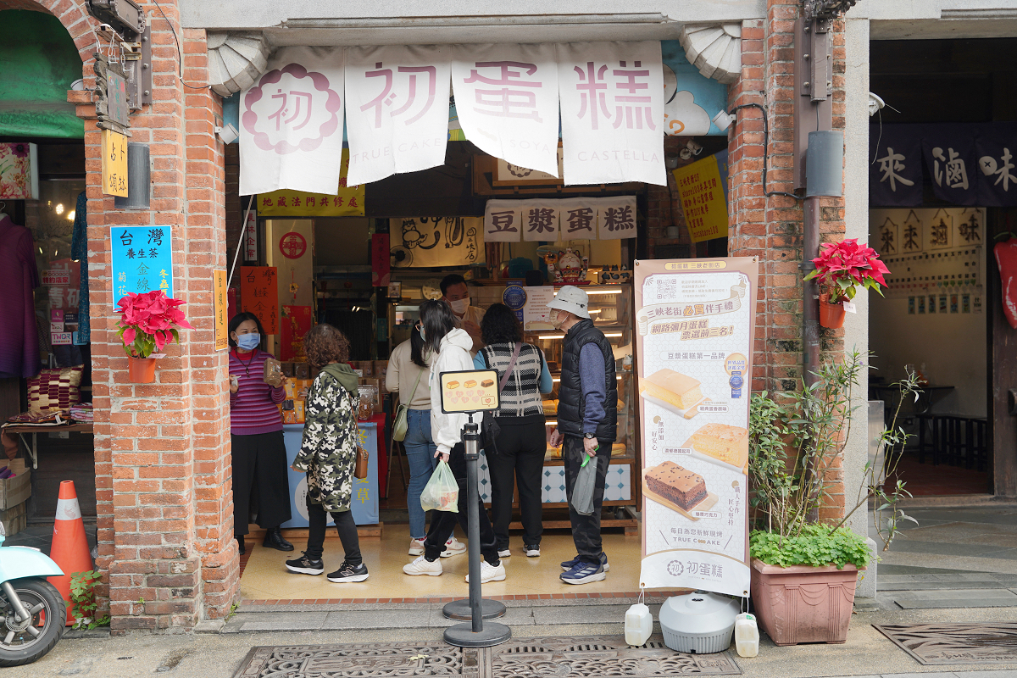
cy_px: 339
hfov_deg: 51.9
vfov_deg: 35.9
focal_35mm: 37
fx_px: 1045
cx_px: 508
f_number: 4
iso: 200
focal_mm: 37
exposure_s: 1/160
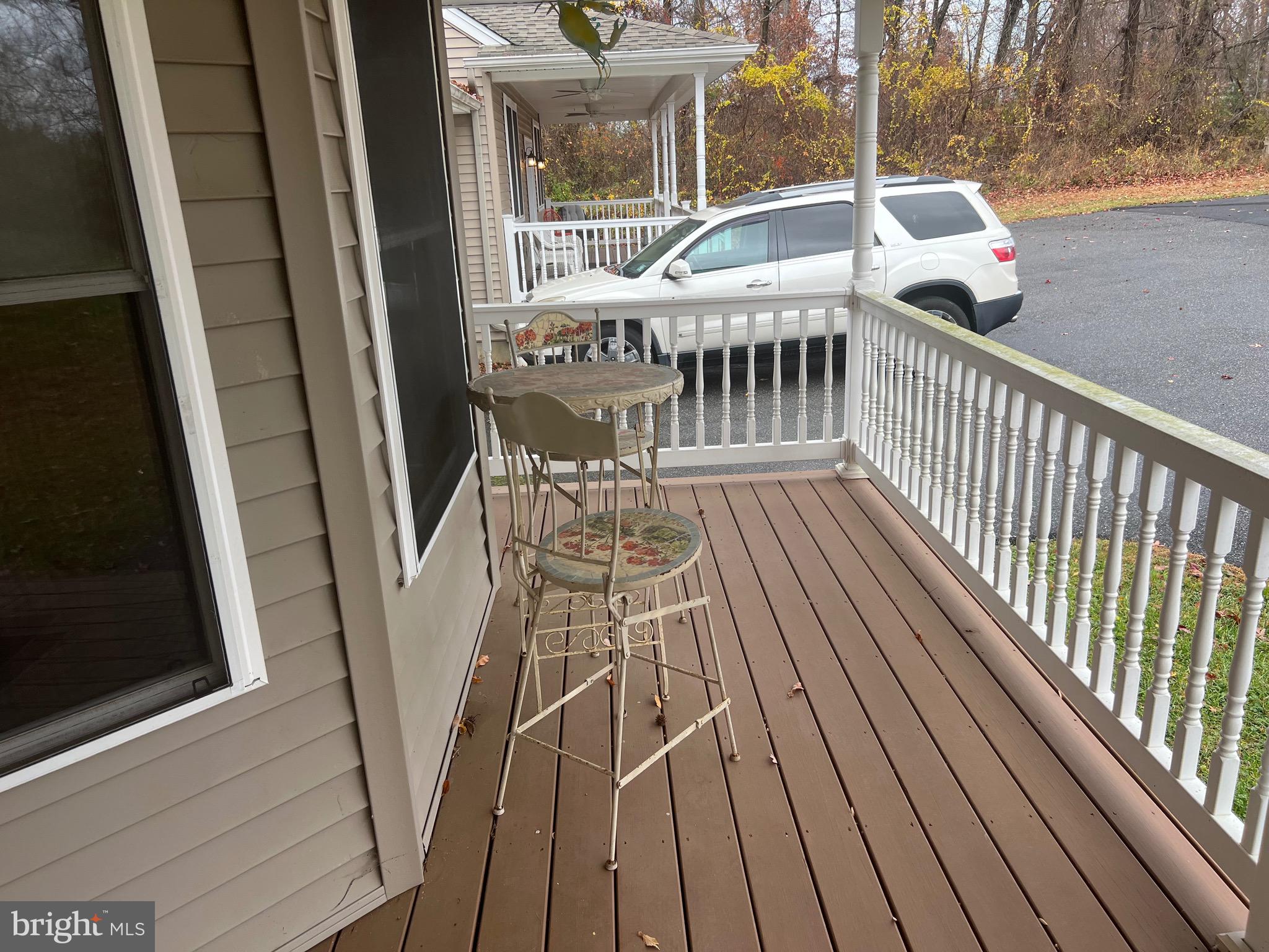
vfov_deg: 53.1
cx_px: 634
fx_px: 953
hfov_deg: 67.3
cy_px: 476
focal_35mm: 26
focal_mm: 5.7
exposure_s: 1/305
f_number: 1.5
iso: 50
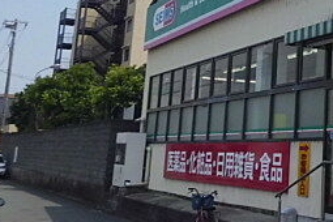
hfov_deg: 26.9
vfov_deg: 19.5
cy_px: 1
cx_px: 377
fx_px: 629
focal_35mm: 68
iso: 64
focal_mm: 4.7
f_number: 7.9
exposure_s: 1/250
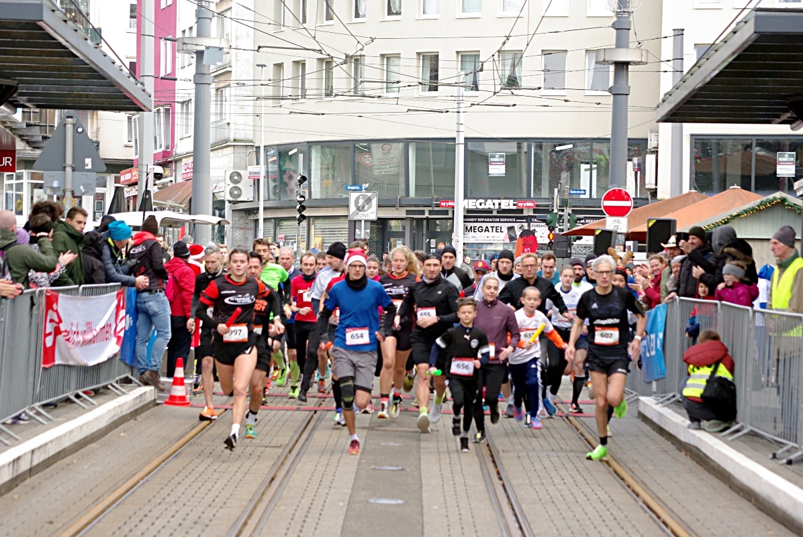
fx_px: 2837
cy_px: 268
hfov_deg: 16.1
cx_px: 402
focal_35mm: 127
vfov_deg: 10.8
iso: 800
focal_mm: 85
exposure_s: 1/160
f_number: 6.3
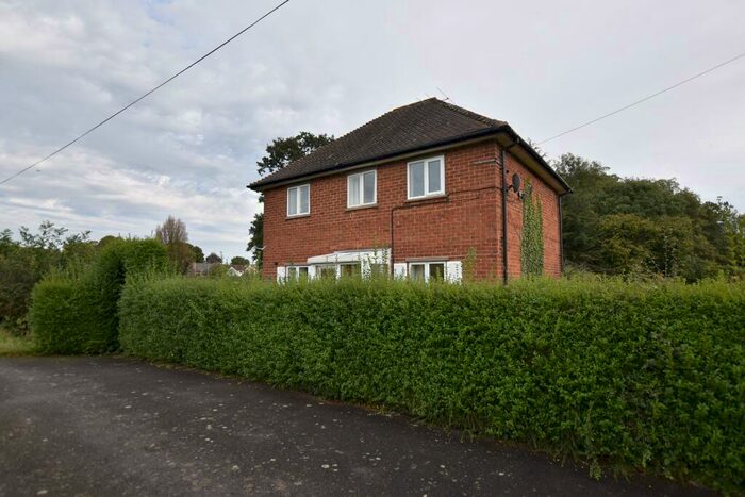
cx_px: 372
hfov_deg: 90.0
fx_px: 373
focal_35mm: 18
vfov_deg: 67.4
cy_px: 248
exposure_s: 1/1000
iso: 125
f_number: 3.5
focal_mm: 12
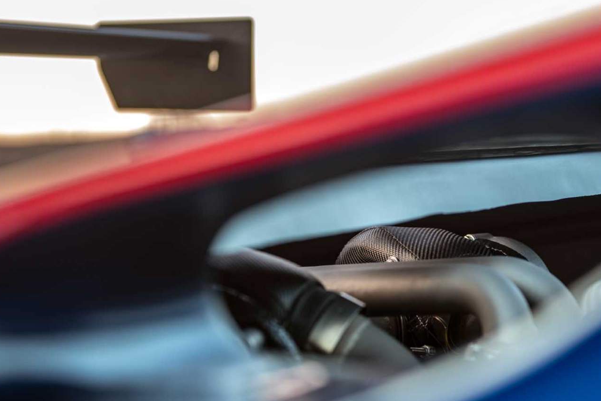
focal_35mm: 83
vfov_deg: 16.4
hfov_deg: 24.4
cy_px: 259
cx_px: 349
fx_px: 1386
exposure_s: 1/40
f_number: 2.8
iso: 100
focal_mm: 55
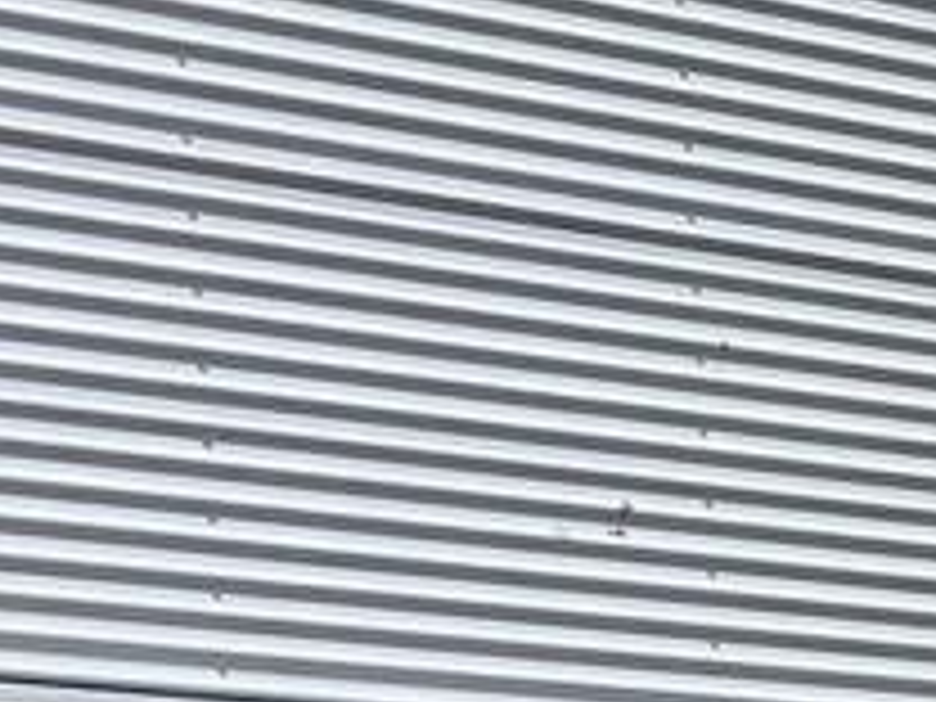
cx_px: 2434
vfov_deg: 8.3
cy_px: 1832
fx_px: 4326
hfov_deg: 10.3
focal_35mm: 160
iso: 32
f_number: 1.8
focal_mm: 4.25
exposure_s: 1/1395
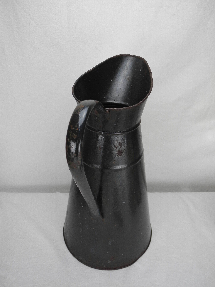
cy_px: 144
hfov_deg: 46.8
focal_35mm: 30
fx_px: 248
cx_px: 108
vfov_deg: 60.0
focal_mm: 6.4
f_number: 2.8
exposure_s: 1/83.6
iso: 100
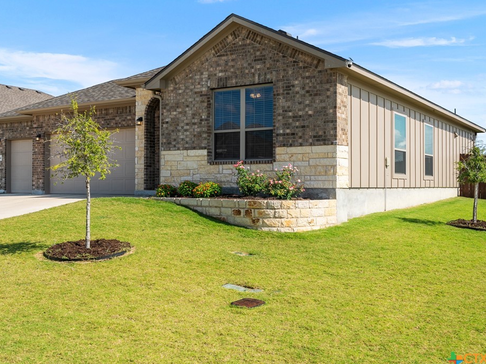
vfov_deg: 35.9
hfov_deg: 46.8
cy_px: 185
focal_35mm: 40
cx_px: 236
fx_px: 561
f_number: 8
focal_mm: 35
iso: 100
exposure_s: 1/125
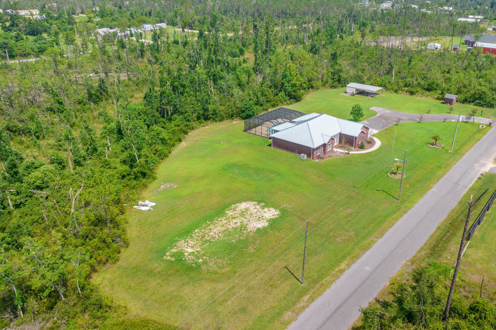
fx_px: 413
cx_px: 266
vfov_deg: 43.5
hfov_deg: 61.9
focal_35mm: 30
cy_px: 148
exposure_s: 1/800
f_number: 2.8
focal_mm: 8.38
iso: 100
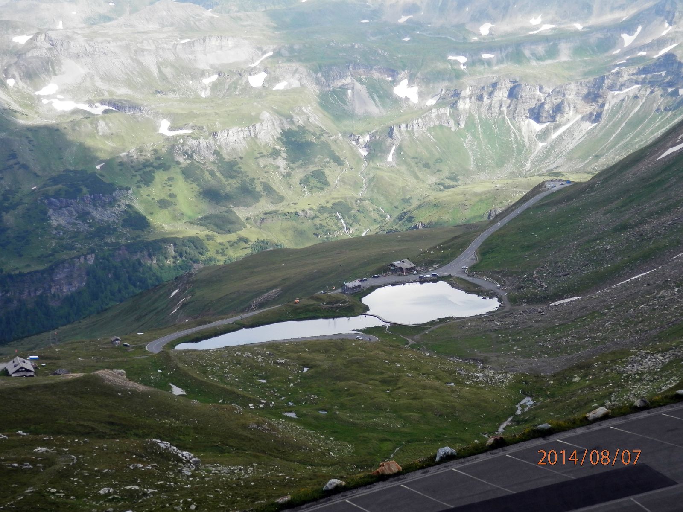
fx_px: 1184
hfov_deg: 32.2
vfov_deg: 24.4
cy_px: 256
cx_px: 342
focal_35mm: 60
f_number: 4.2
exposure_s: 1/250
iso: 80
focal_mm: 10.8
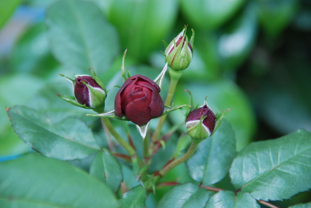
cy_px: 104
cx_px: 156
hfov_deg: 7.2
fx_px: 2466
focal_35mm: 285
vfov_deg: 4.8
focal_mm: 190
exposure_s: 1/125
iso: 800
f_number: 7.1
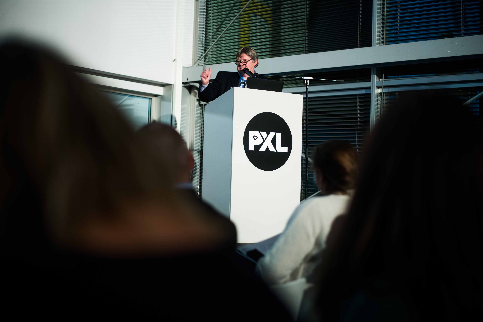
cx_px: 242
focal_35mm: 50
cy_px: 161
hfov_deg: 39.6
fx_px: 671
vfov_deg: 27.0
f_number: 1.8
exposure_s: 1/80
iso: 400
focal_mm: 50
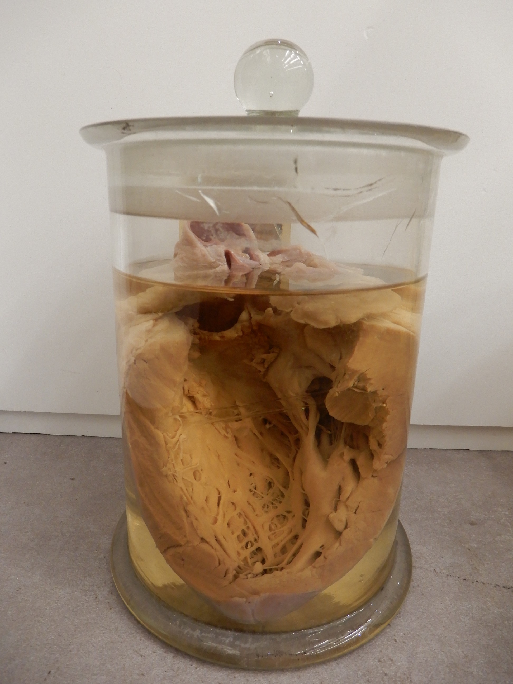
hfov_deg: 56.8
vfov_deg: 71.6
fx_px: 474
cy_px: 342
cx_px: 256
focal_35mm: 24
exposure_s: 1/30
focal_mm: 4.3
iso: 220
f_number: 3.4
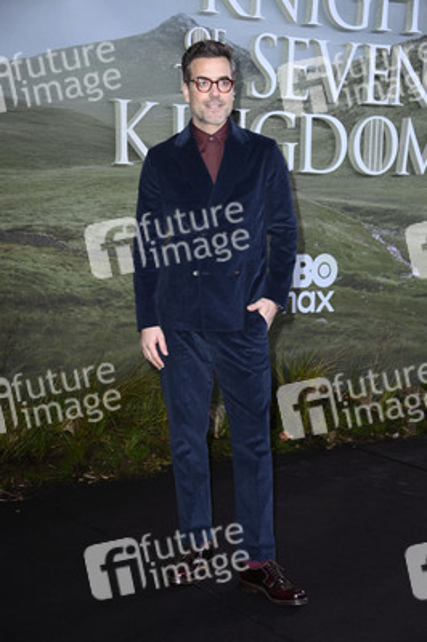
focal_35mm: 70
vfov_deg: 28.9
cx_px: 214
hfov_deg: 19.4
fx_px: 1247
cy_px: 321
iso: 640
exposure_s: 1/250
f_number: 5.6
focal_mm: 70
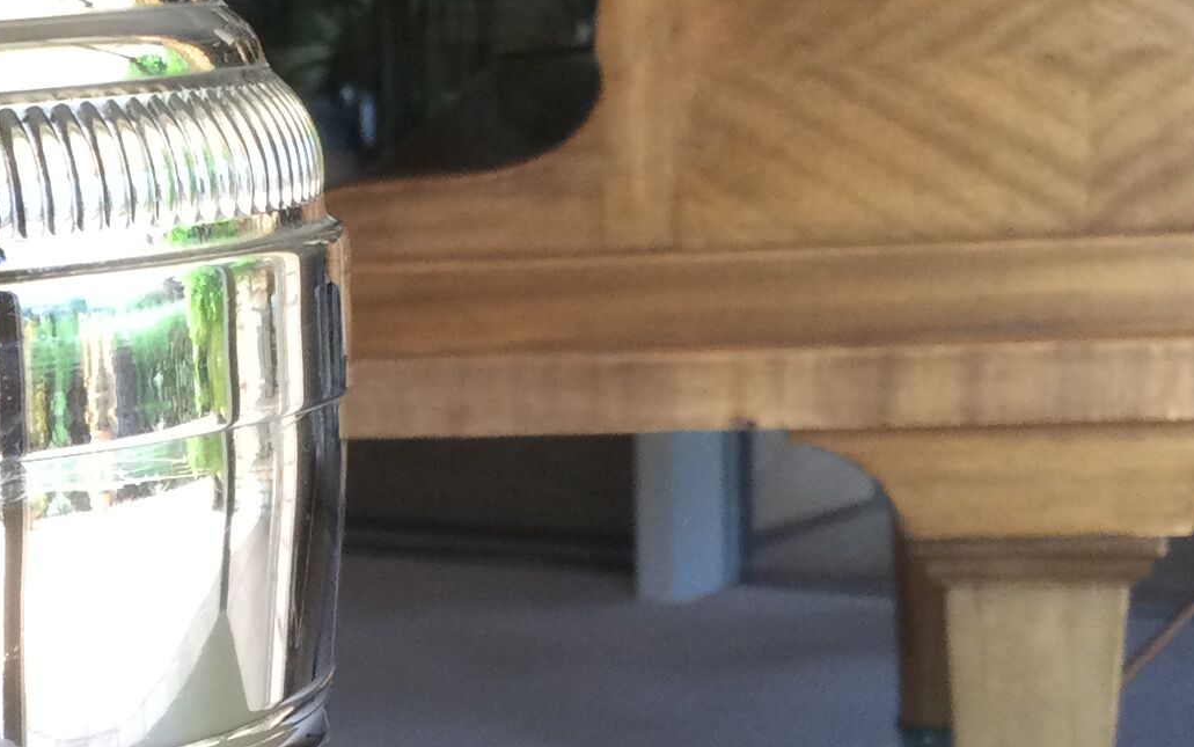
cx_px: -78
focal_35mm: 104
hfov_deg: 19.3
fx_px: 3385
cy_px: 730
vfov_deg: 12.5
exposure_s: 1/33
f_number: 2.4
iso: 25
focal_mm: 3.3
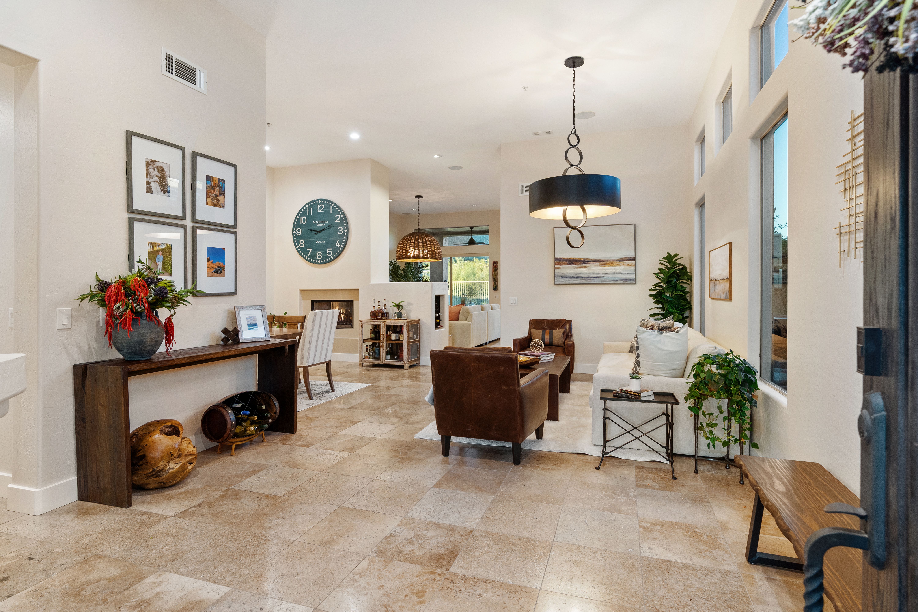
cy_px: 306
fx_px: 459
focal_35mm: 18
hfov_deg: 90.0
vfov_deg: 67.4
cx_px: 459
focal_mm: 18
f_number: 8
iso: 800
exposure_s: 1/30
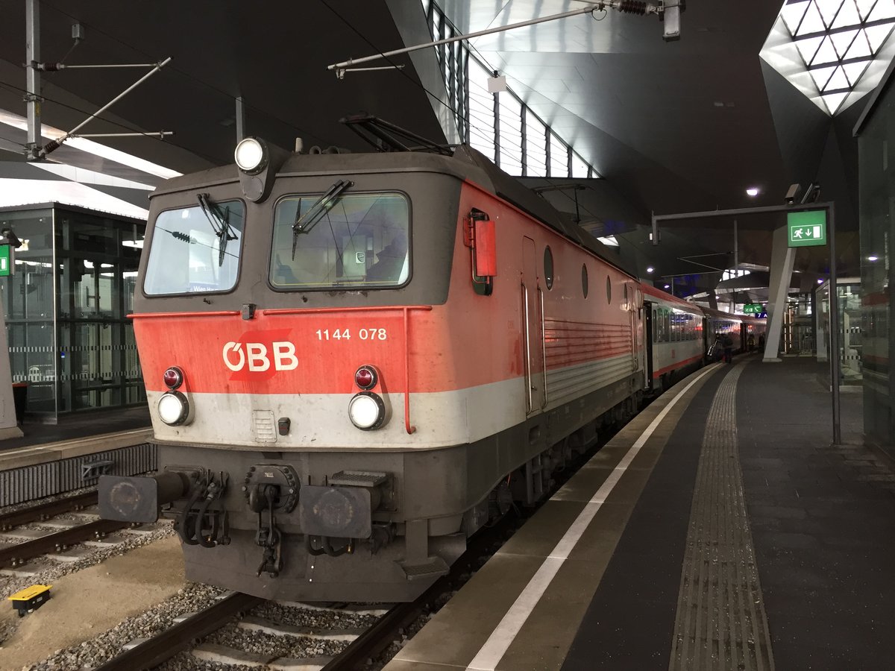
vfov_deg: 48.2
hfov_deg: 61.7
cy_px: 336
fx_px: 750
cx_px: 448
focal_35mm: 29
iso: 50
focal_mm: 4.15
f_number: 2.2
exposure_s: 1/33
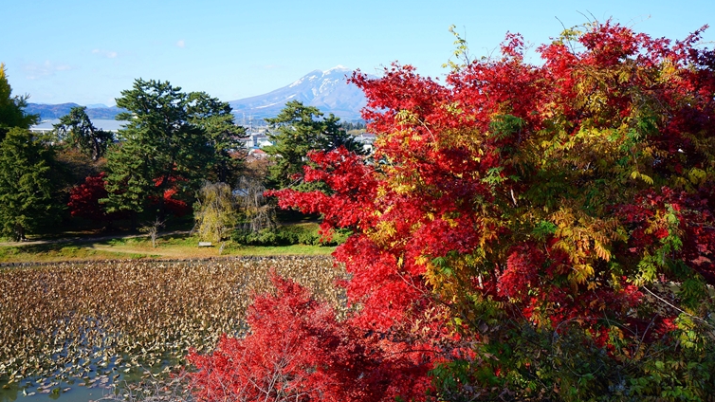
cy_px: 187
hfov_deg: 64.3
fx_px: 569
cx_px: 375
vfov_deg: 38.9
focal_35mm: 30
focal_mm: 18
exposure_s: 1/125
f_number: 8
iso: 100
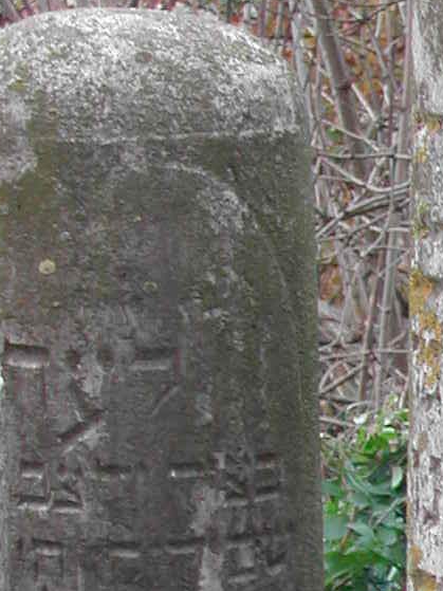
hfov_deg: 7.0
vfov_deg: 9.4
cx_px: 744
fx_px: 3568
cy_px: 636
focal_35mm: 209
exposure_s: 1/30
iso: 100
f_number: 3.4
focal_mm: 12.2
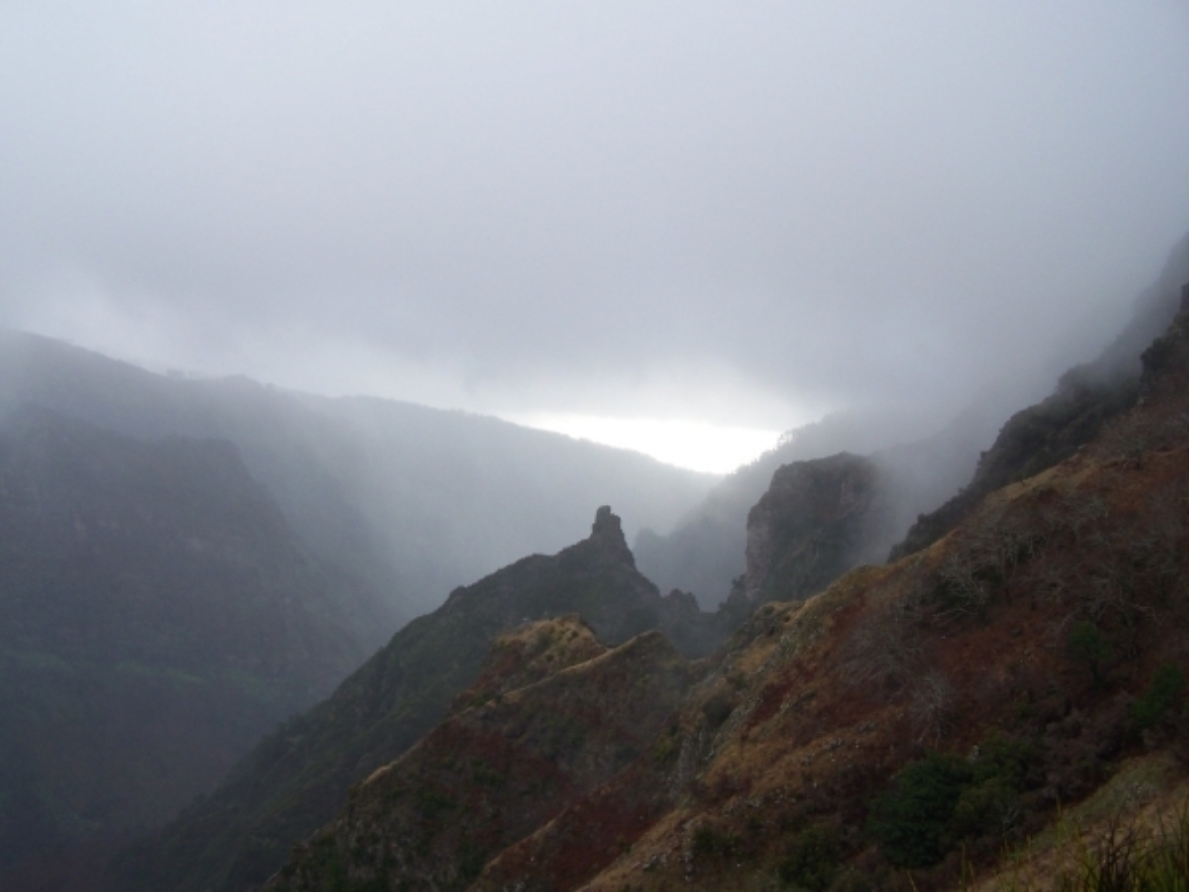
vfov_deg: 37.7
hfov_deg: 49.0
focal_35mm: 38
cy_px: 446
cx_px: 594
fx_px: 1305
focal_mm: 6.3
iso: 80
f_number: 2.8
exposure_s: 1/320
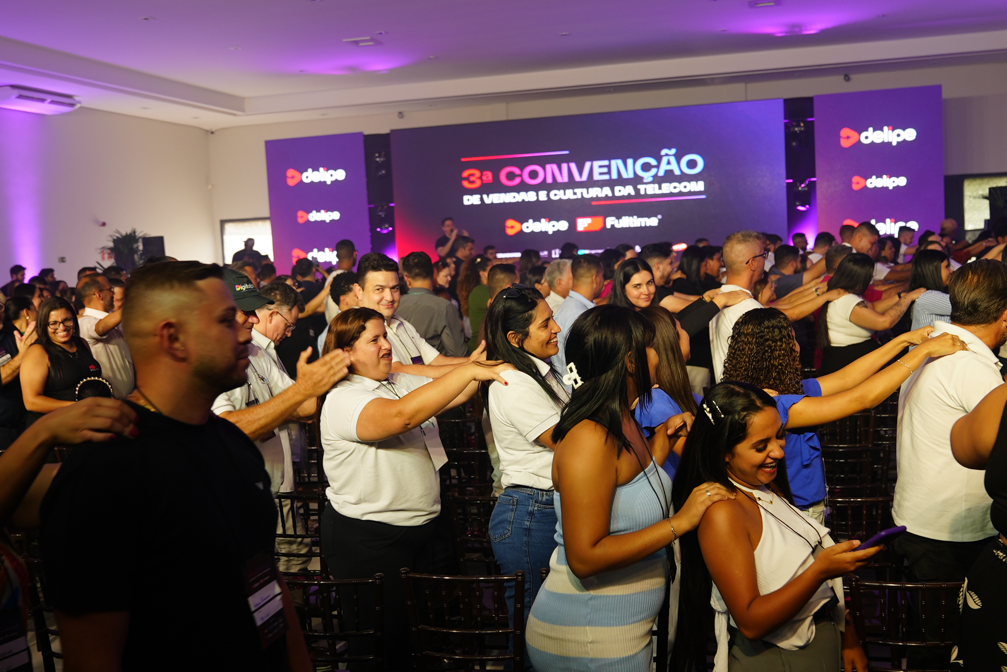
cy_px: 336
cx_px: 504
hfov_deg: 53.1
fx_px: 1007
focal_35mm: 36
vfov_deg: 36.9
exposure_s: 1/60
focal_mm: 24
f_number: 3.2
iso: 320
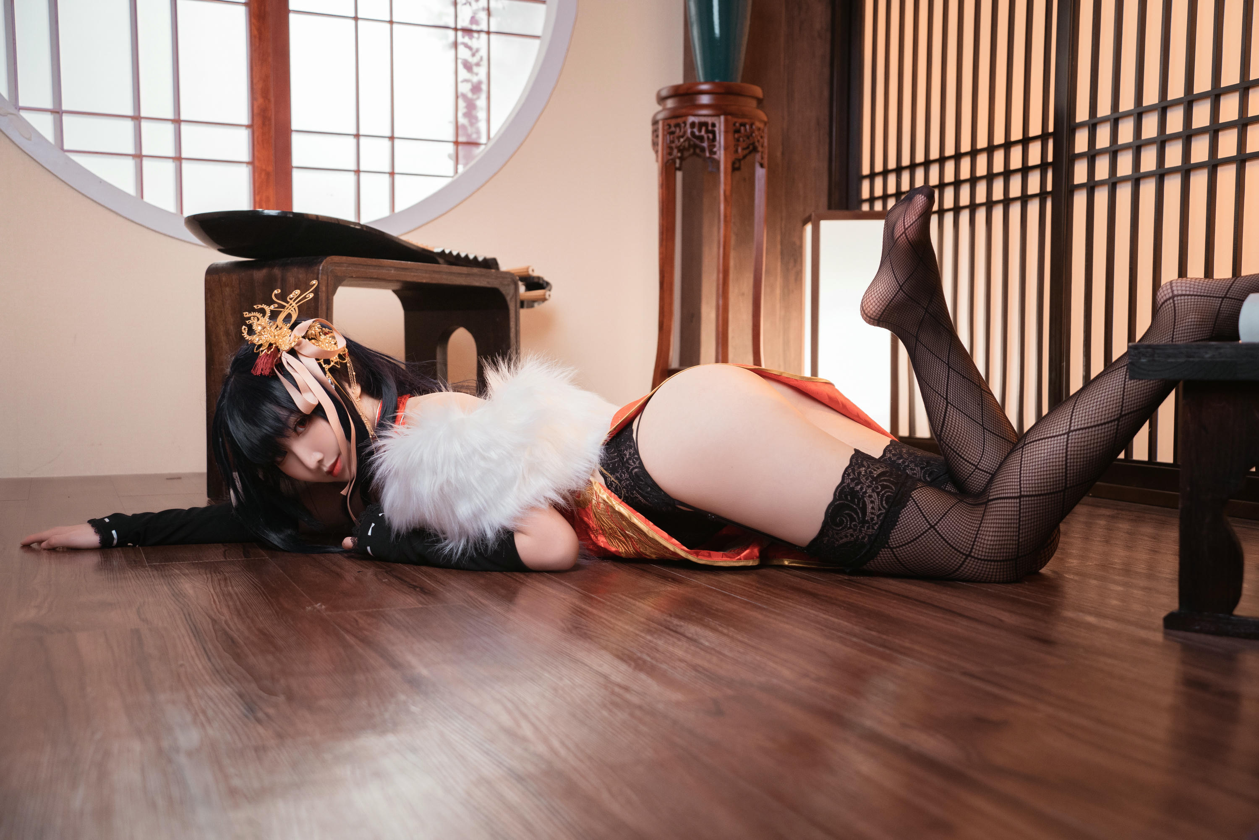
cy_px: 420
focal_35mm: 38
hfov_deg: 50.7
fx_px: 1329
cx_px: 630
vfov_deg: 35.1
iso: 1250
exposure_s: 1/80
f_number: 4
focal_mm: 38
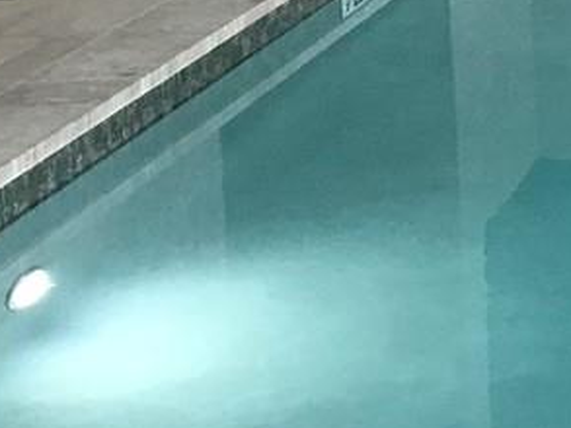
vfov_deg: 9.6
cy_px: -89
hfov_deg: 12.2
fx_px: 2525
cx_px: 908
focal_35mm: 153
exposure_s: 1/30
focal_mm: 3.99
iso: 32
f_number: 1.8
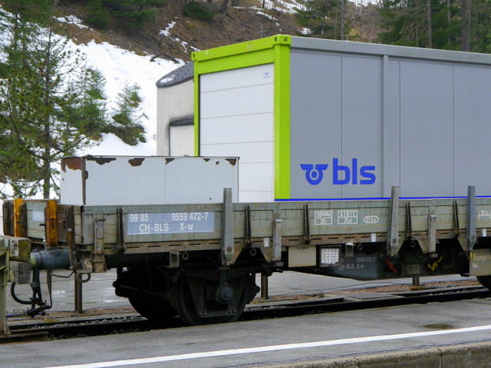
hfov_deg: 25.5
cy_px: 170
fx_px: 1078
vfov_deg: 19.4
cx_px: 339
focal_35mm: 76
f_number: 4.5
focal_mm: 23
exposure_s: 1/125
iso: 160
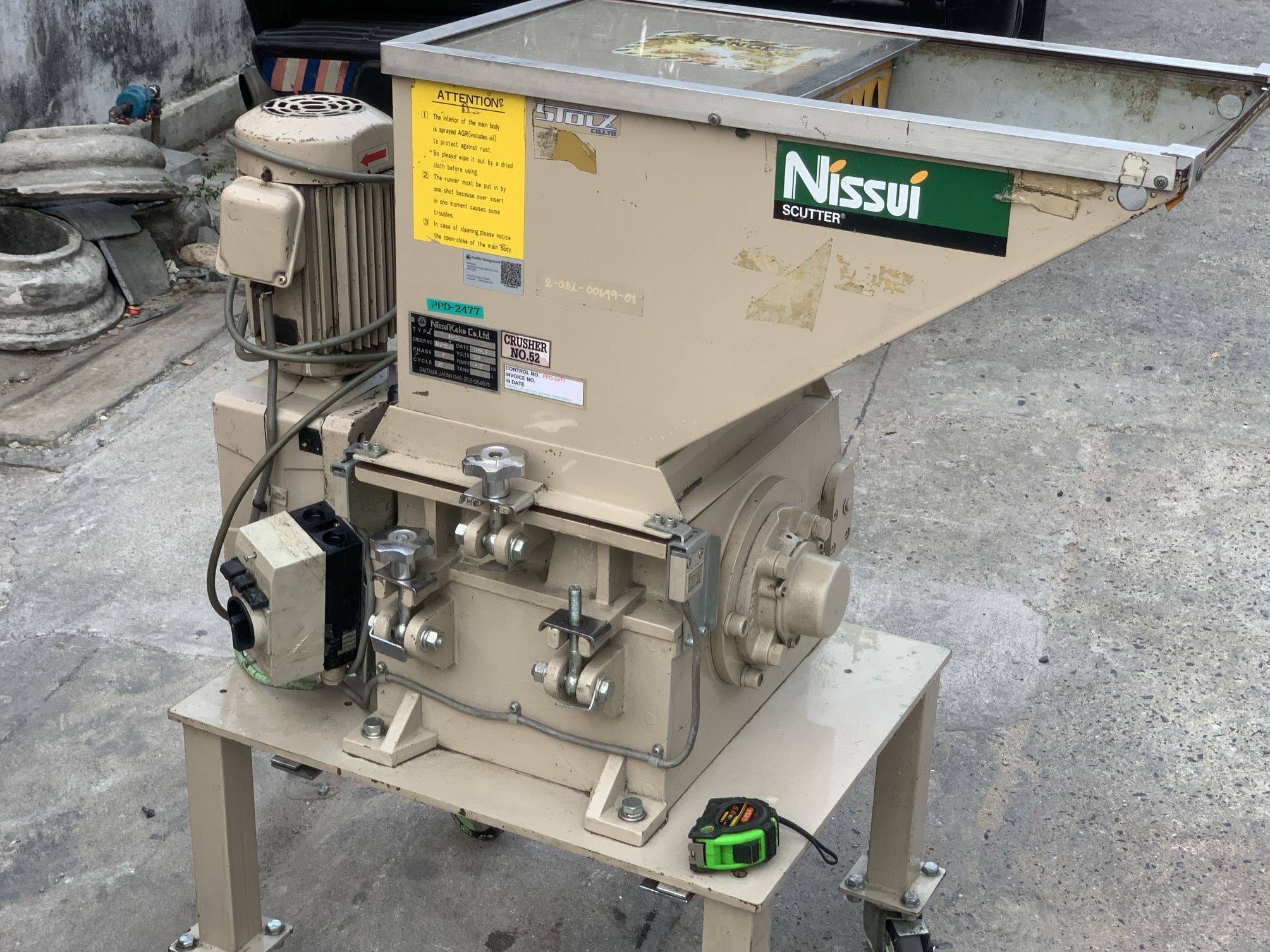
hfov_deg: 36.2
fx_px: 1945
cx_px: 640
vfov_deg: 27.5
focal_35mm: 53
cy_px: 471
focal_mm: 6
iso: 25
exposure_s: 1/122
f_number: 2.4
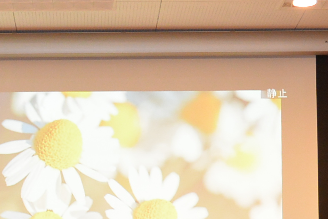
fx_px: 1248
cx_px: 77
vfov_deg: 9.7
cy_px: 337
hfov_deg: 14.9
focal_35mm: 137
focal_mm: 14.5
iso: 450
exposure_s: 1/60
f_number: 4
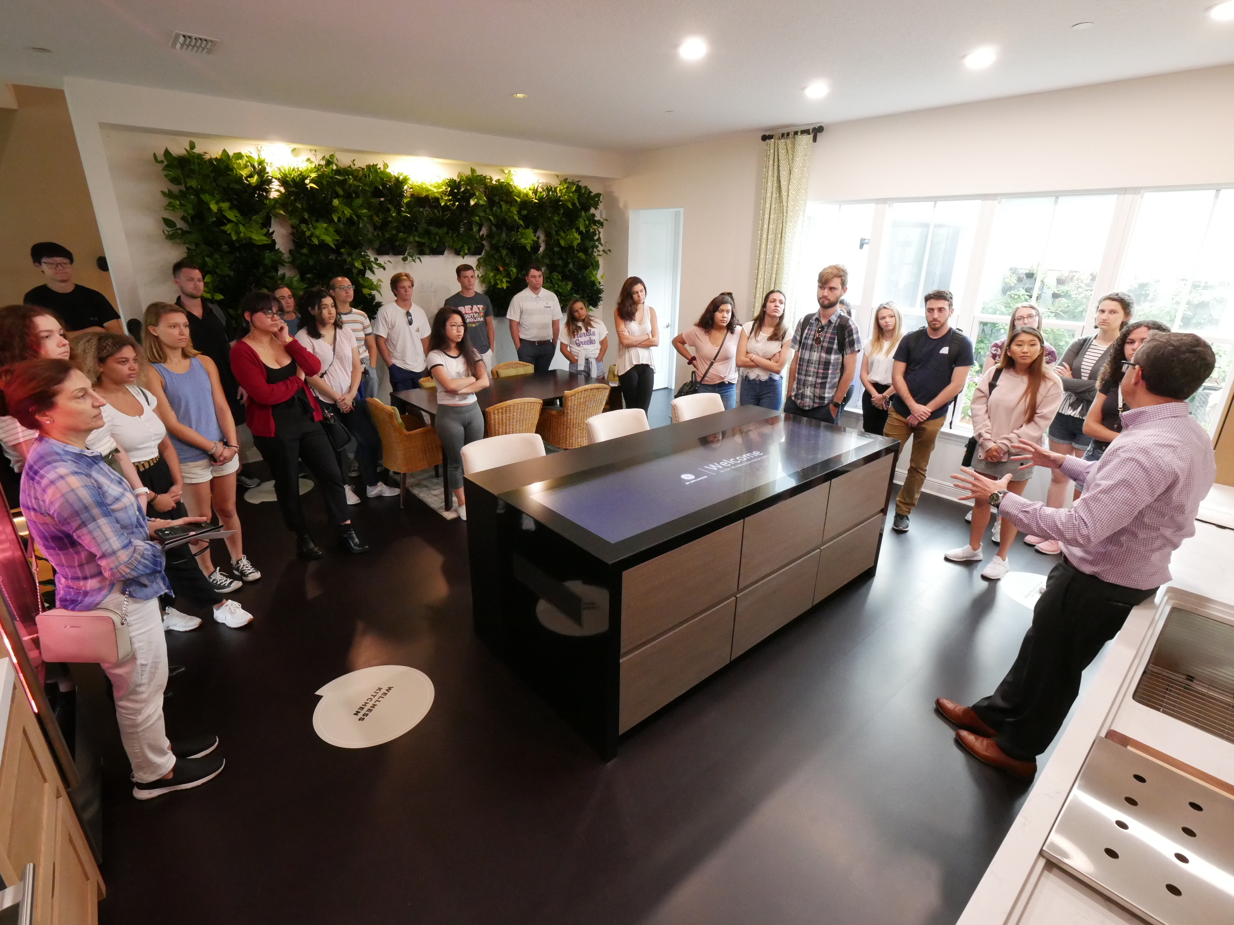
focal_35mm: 16
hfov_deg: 94.5
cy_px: 462
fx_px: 570
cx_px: 617
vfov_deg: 78.1
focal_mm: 8
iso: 3200
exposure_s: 1/40
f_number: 5.6
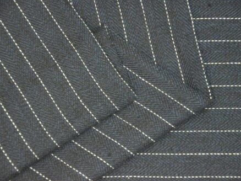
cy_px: 90
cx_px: 120
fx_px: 1201
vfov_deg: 8.6
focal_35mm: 173
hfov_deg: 11.5
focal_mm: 105
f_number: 5.6
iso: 5000
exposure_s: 1/1500
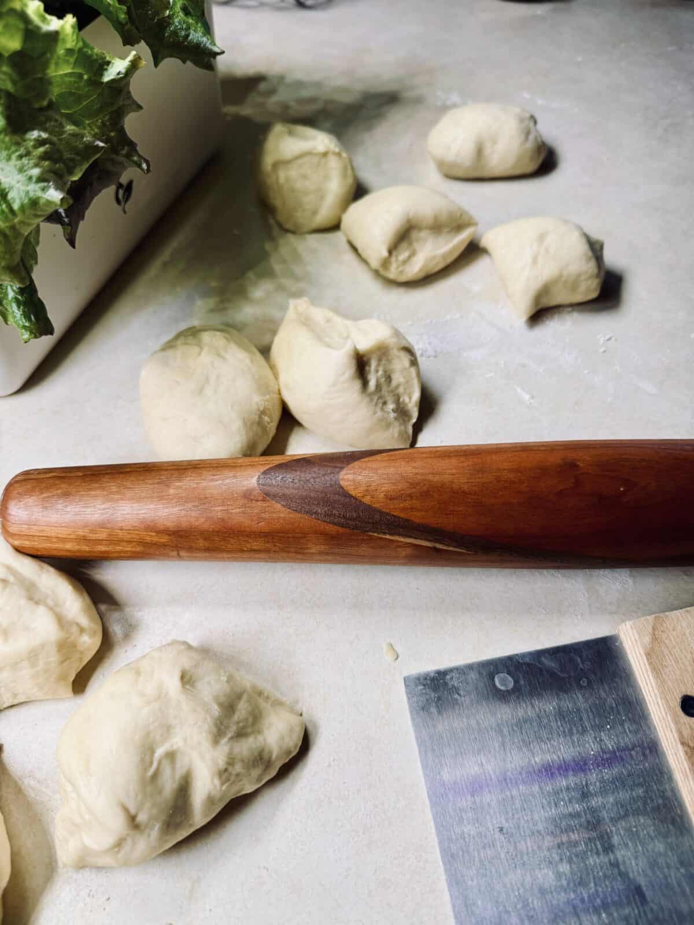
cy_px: 462
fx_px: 642
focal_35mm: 24
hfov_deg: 56.8
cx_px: 347
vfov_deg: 71.6
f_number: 1.78
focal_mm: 6.76
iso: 80
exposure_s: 1/379
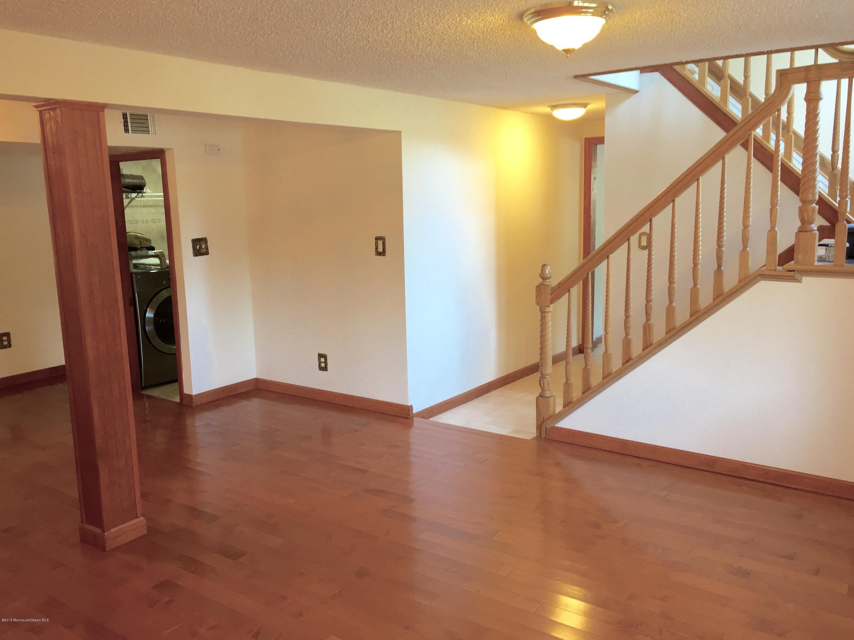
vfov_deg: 48.2
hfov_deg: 61.7
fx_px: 715
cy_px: 320
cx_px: 427
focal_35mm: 29
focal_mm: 4.15
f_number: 2.2
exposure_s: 1/30
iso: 64
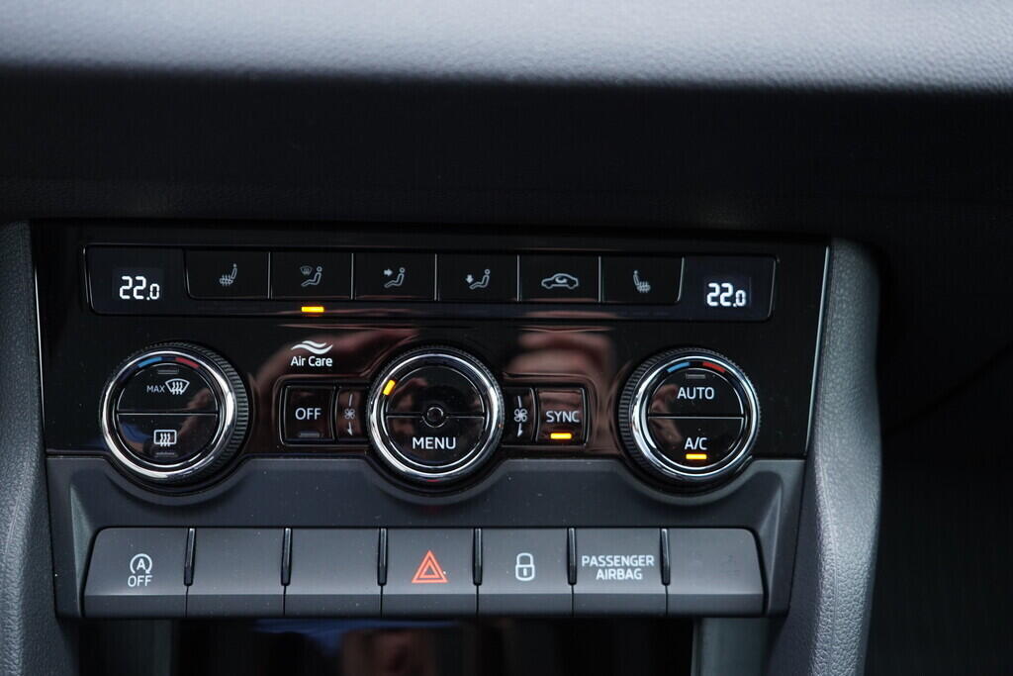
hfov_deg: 53.1
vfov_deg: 36.9
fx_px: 1013
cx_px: 506
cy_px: 338
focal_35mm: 36
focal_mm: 24
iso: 500
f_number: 2.8
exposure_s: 1/40
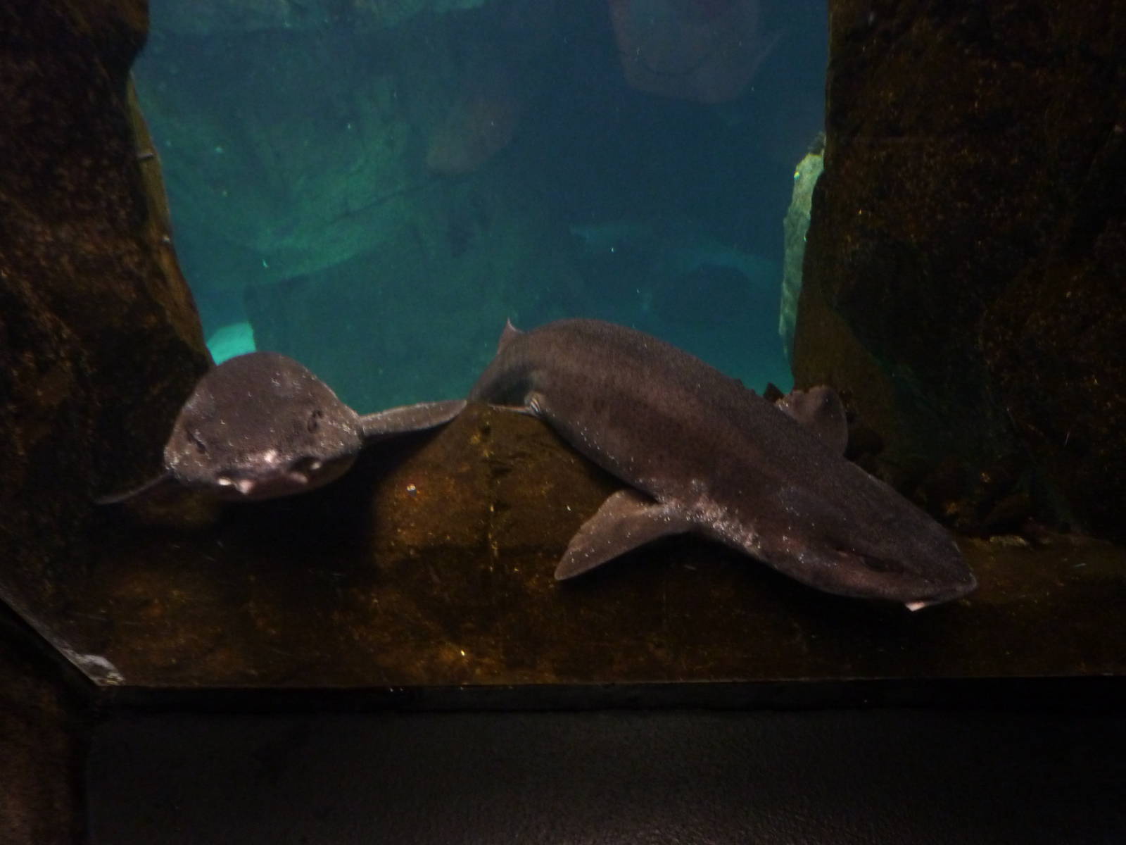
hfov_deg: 69.4
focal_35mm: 25
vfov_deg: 54.9
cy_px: 422
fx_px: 813
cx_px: 563
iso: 400
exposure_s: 1/8
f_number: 3.3
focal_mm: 4.1
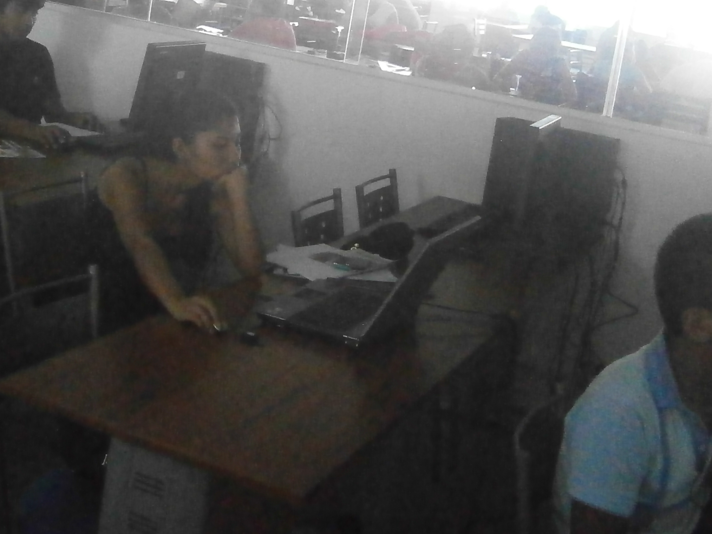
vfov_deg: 26.0
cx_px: 326
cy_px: 98
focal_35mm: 55
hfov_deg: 34.9
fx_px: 1131
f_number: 2.8
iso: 1250
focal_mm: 4.7
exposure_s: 1/500
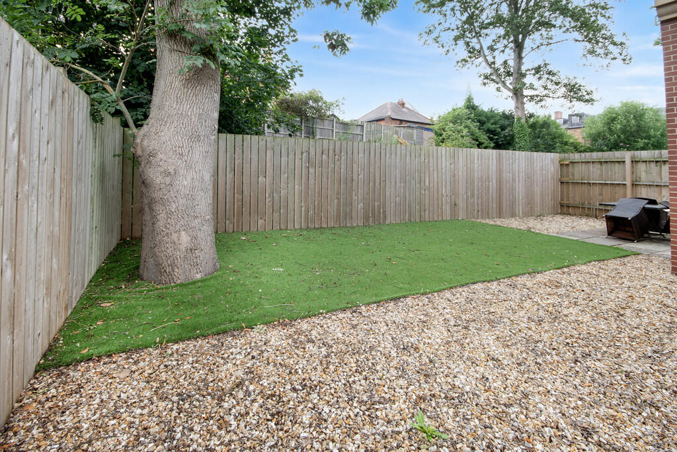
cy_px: 226
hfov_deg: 100.4
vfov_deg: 77.3
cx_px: 338
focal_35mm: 15
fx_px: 282
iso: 100
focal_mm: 10
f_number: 8
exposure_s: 1/25
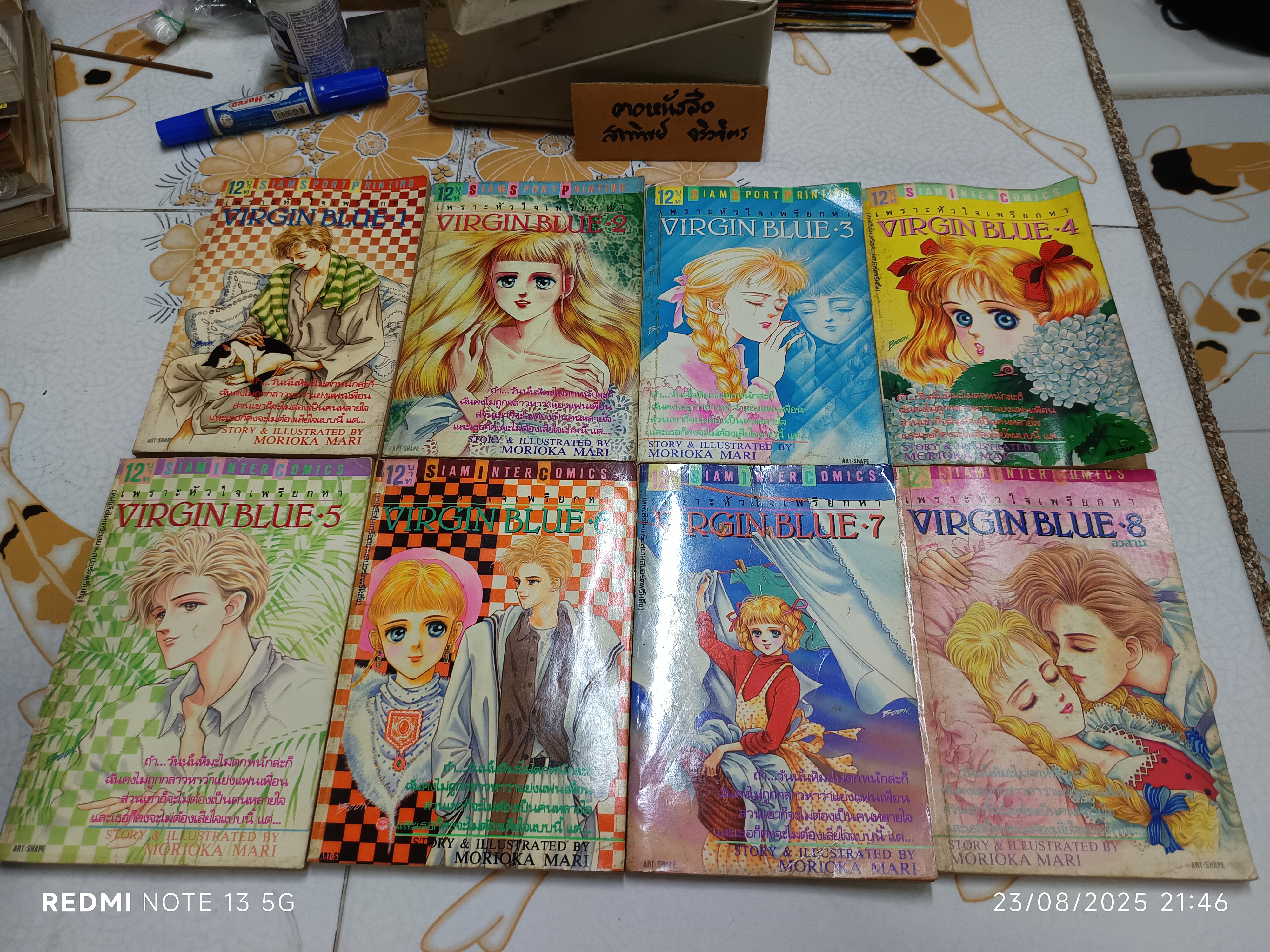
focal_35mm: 24
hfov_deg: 71.6
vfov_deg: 56.8
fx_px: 881
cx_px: 635
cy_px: 476
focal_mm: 5.31
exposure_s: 1/50
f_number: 1.7
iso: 815
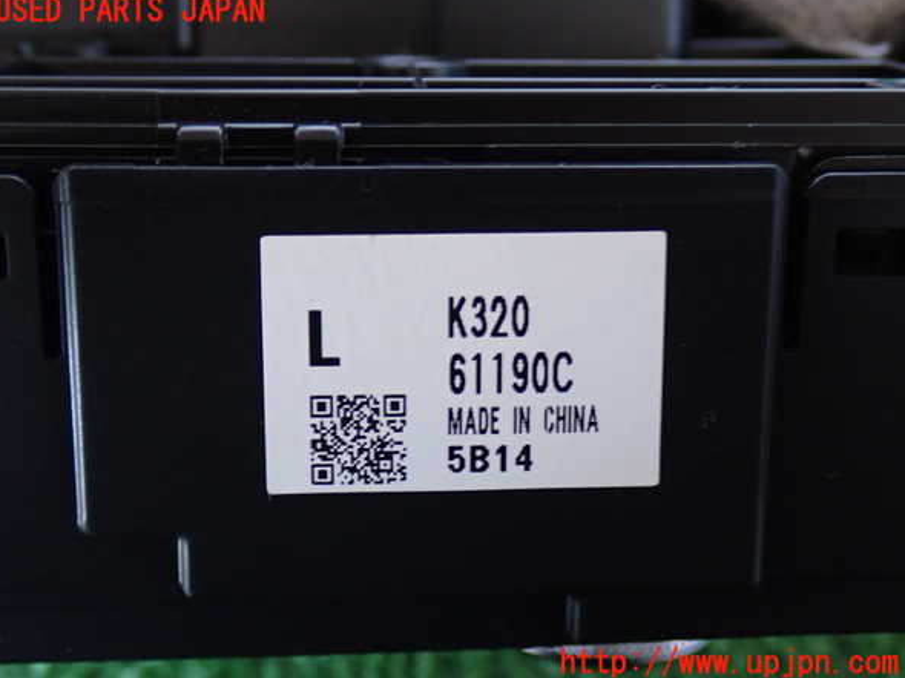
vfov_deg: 24.8
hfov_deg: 32.7
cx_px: 446
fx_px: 1542
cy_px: 337
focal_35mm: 59
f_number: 3.5
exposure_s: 1/15
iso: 800
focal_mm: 10.35
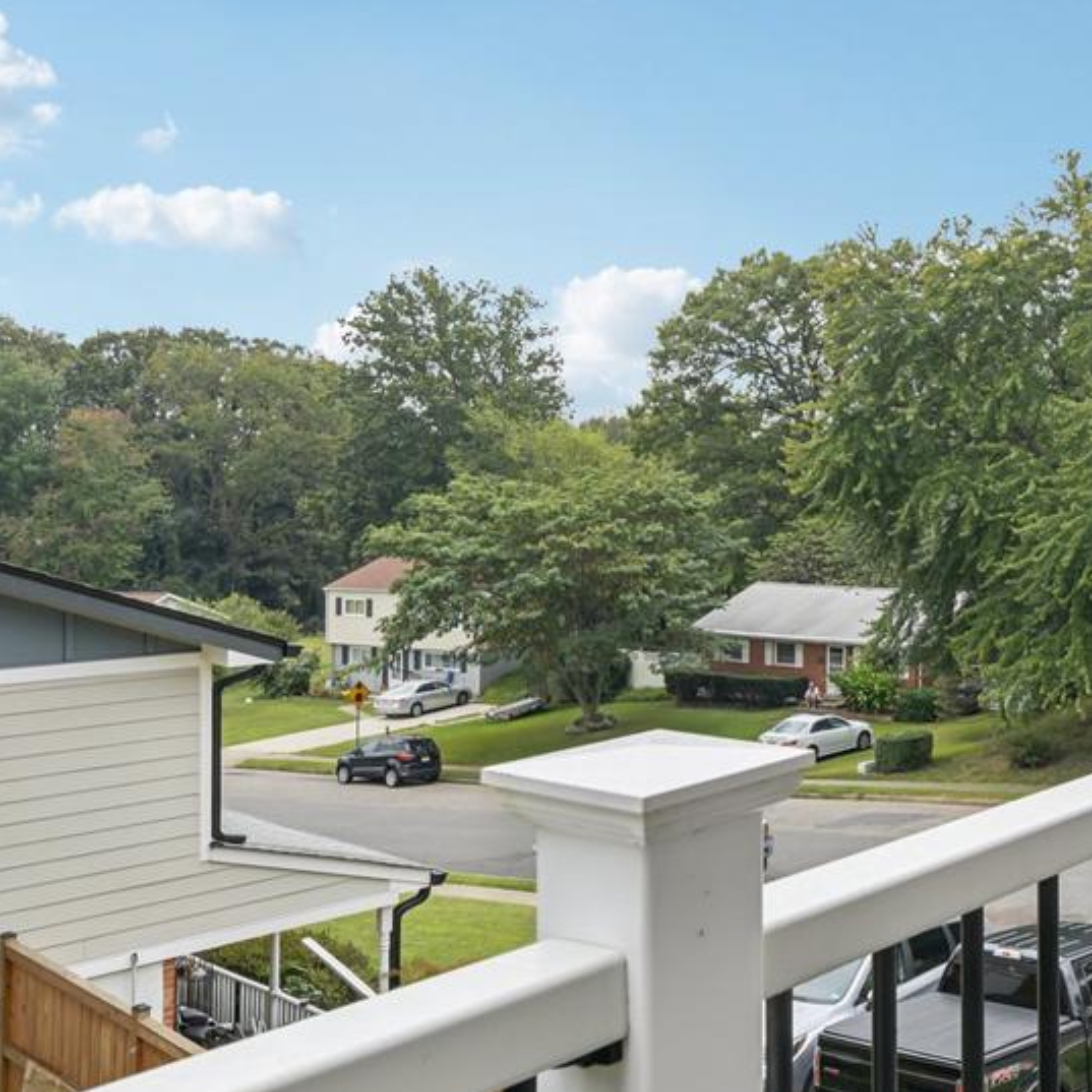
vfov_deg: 40.9
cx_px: 1005
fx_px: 1463
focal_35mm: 41
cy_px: 500
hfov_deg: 37.9
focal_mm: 18
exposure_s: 1/125
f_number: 8
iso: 100
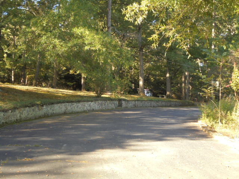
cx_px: 120
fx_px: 338
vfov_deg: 29.7
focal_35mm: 49
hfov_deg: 38.9
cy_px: 90
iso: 100
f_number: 4.8
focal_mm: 8.9
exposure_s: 1/60
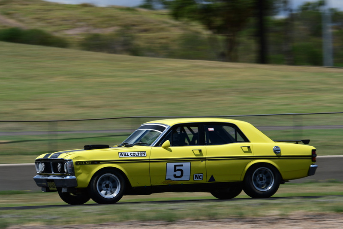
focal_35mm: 210
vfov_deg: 6.5
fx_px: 2001
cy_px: 114
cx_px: 172
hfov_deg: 9.8
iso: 160
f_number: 14
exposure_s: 1/200
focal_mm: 140
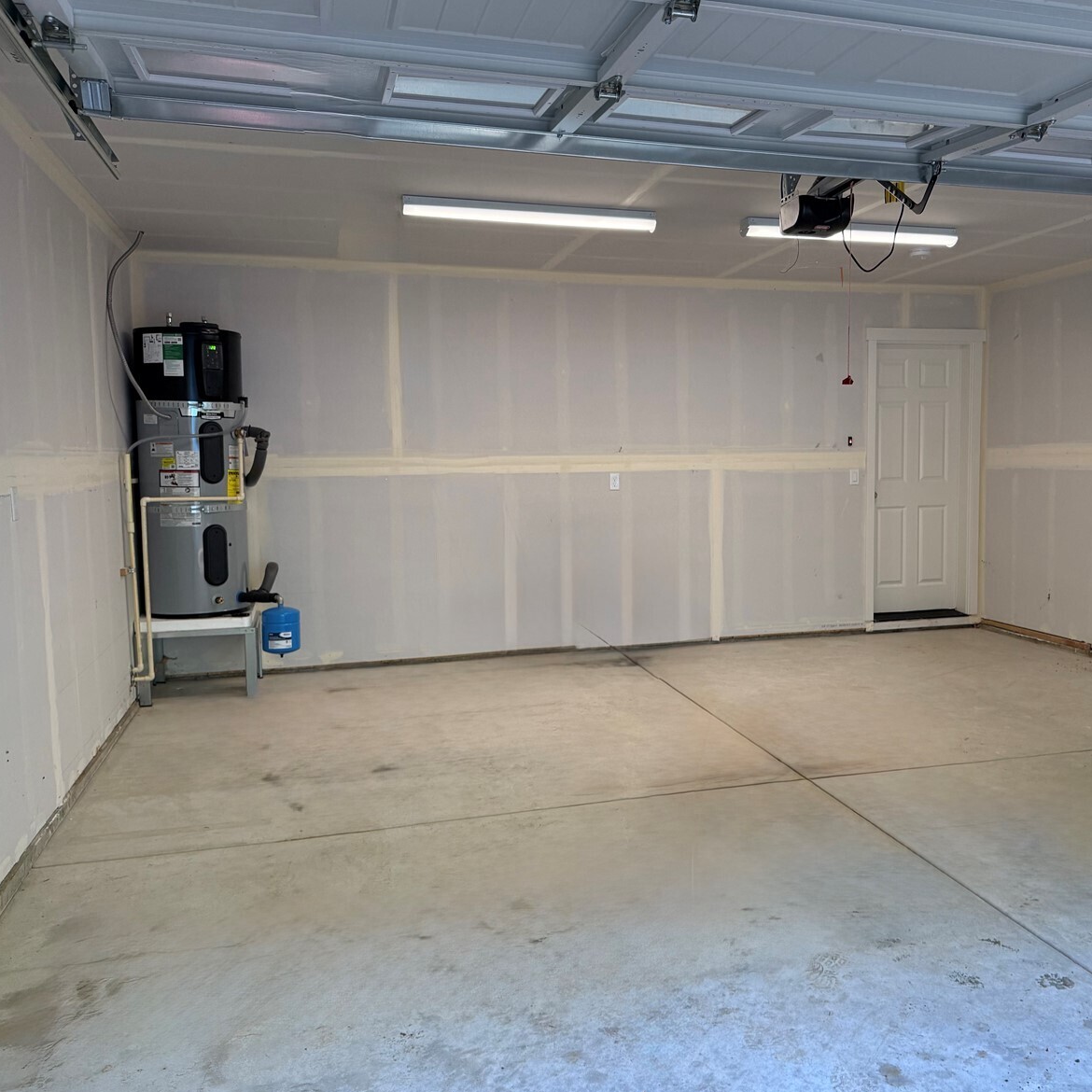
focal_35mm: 29
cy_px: 545
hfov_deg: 55.3
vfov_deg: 55.6
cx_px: 650
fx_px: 1035
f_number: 1.78
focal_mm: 6.76
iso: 200
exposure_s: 1/171
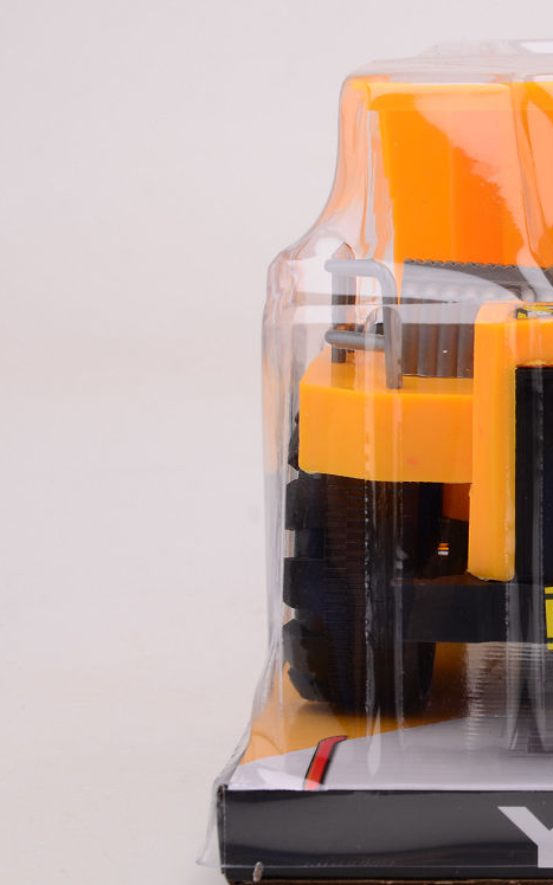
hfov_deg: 9.1
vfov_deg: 14.7
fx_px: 3427
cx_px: 631
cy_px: 458
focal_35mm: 142
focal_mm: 58
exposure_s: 1/160
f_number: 13
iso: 100
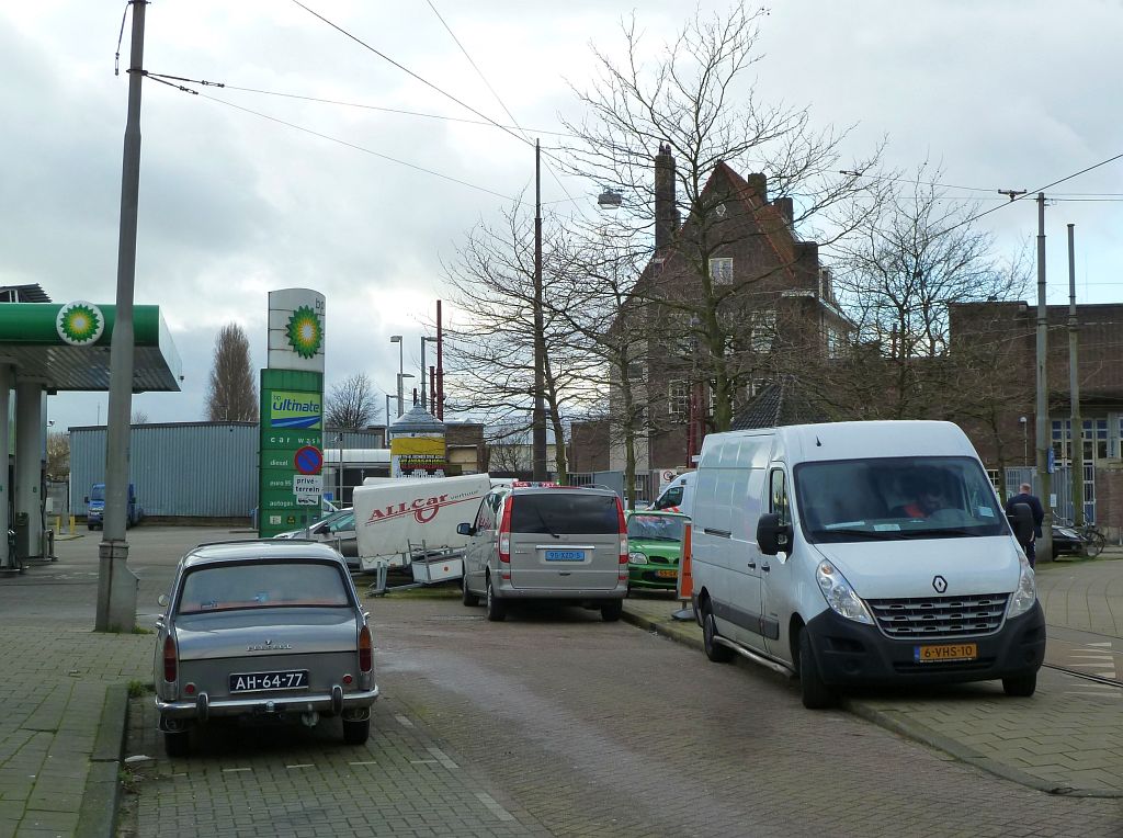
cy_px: 419
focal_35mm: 55
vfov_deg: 26.5
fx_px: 1781
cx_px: 562
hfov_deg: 35.0
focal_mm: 9.1
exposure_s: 1/200
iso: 125
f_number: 3.9
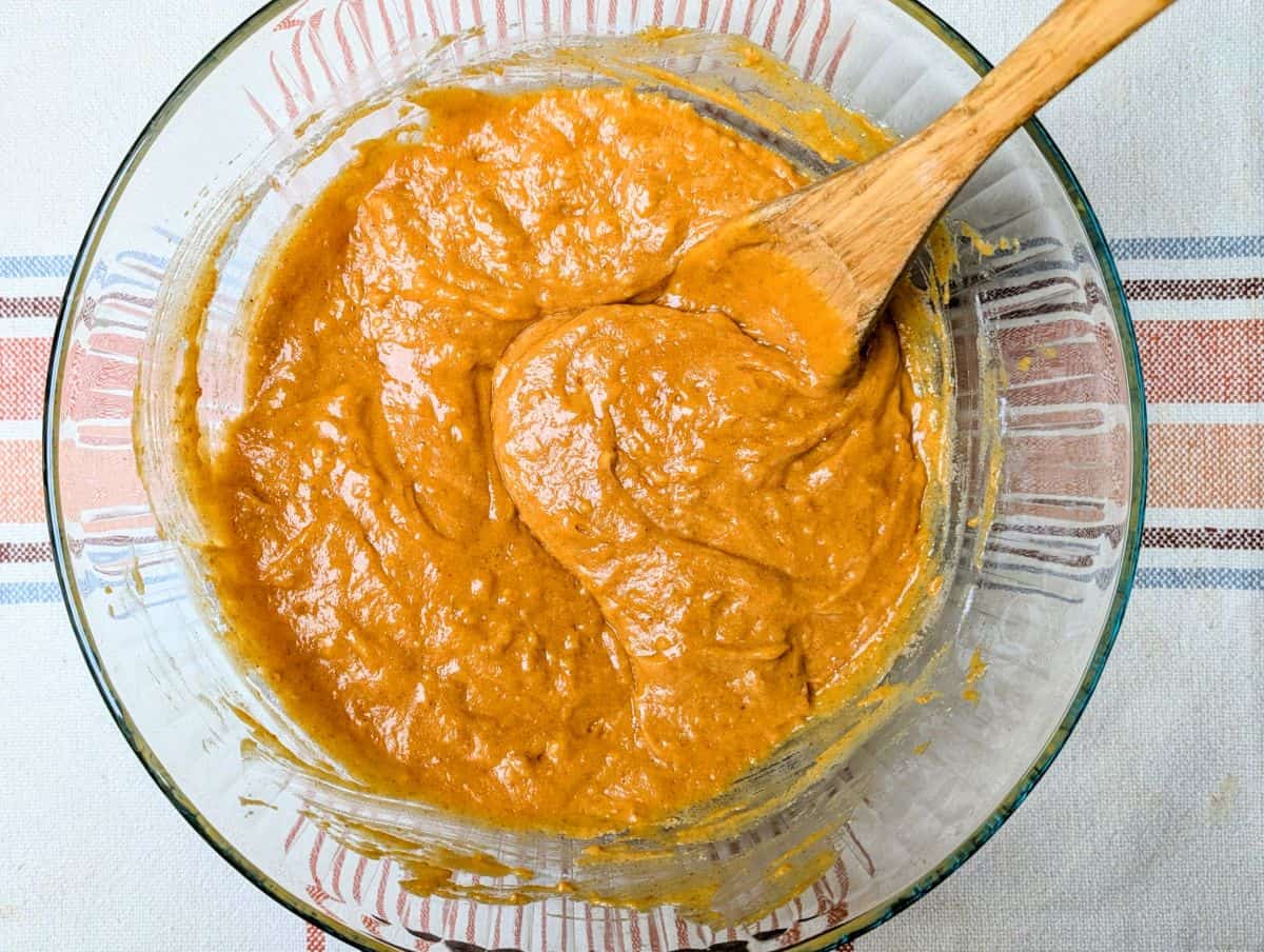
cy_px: 476
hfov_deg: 71.5
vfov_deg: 57.0
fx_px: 878
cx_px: 632
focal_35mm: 24
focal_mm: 6.81
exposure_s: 1/69.4
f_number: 1.85
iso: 41
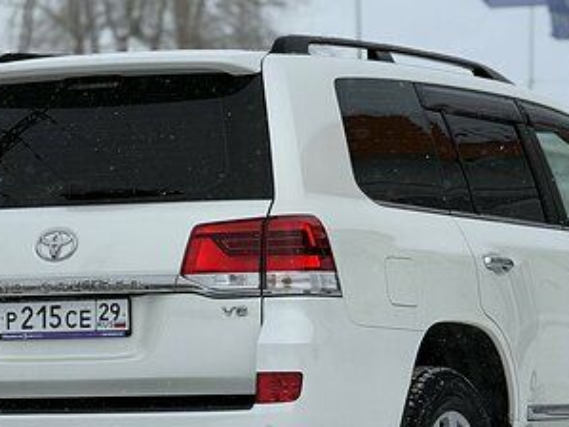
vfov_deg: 6.7
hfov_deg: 9.0
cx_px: 312
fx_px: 3615
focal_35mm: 220
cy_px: 299
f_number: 2.8
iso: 50
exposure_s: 1/1130
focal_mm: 15.66
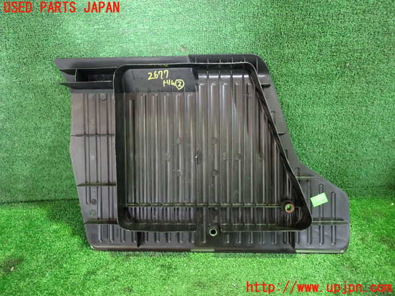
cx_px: 198
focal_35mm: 25
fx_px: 285
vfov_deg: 54.9
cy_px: 148
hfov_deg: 69.4
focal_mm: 4.5
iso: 800
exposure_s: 1/30
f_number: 2
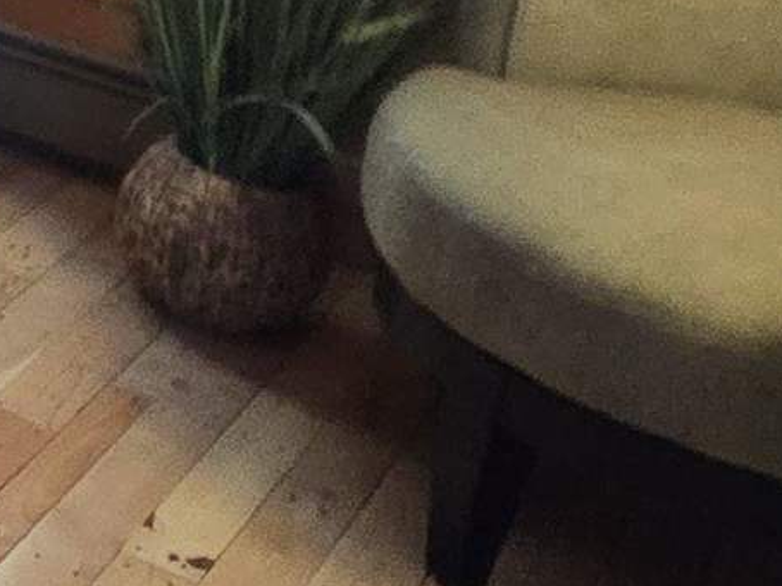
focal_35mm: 88
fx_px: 1987
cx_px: -959
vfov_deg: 15.0
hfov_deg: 15.5
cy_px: -402
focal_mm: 2.2
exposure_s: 1/60
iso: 640
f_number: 2.2
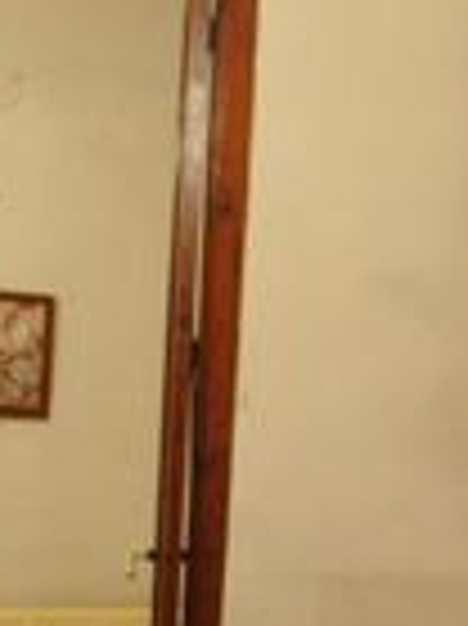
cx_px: 128
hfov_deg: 15.0
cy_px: 718
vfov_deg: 19.1
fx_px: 1769
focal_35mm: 98
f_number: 3.5
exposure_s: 1/25
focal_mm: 10
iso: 1600
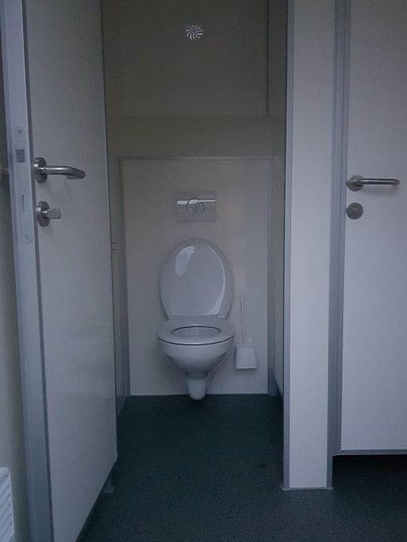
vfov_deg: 67.3
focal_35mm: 26
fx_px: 408
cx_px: 204
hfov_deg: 53.1
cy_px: 271
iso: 1250
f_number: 1.7
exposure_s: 1/10
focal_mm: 4.2
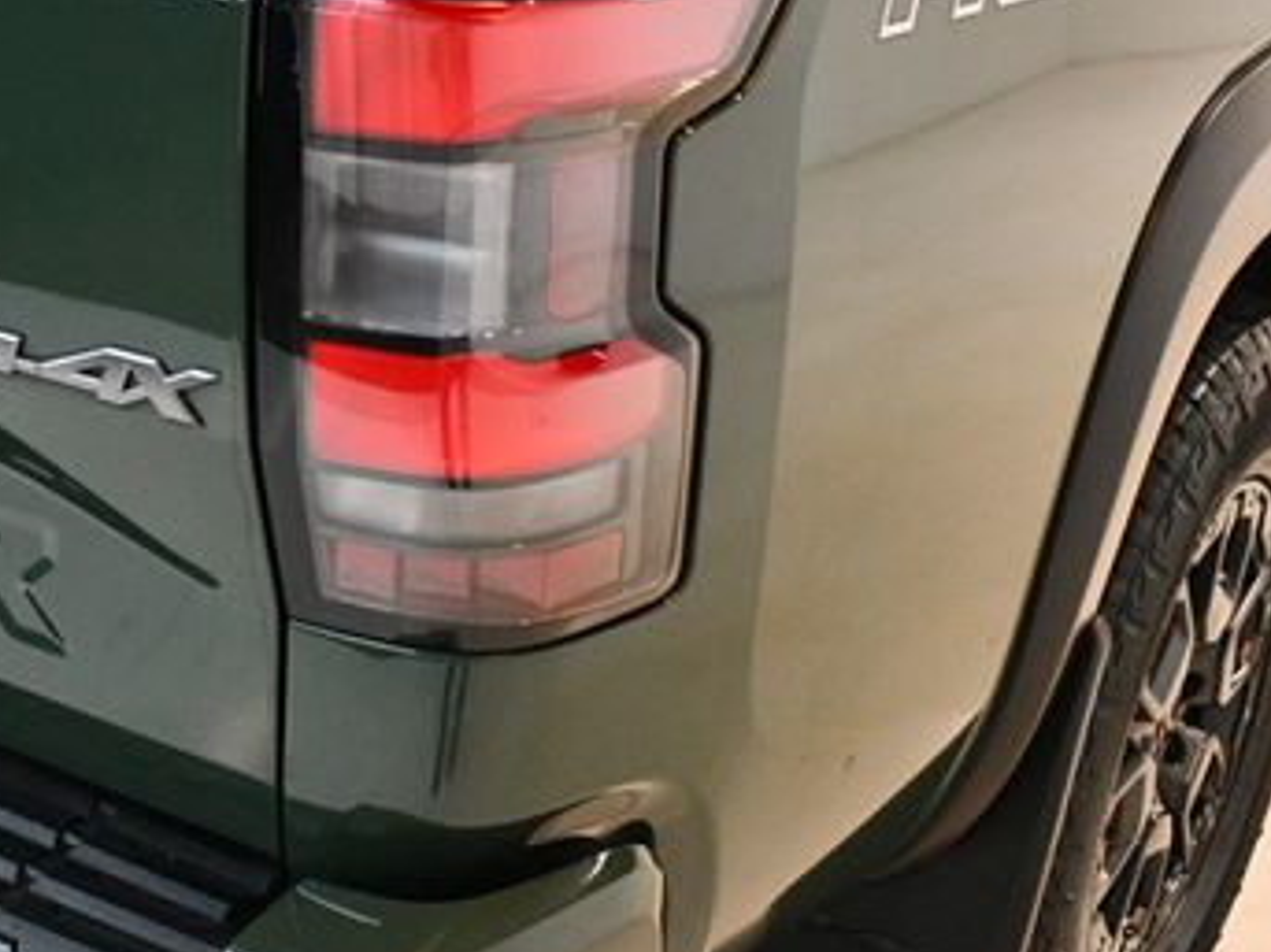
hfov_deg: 31.5
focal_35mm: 61
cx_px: 445
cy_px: 419
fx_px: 2239
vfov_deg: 24.0
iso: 2800
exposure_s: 1/125
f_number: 3.8
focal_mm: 23
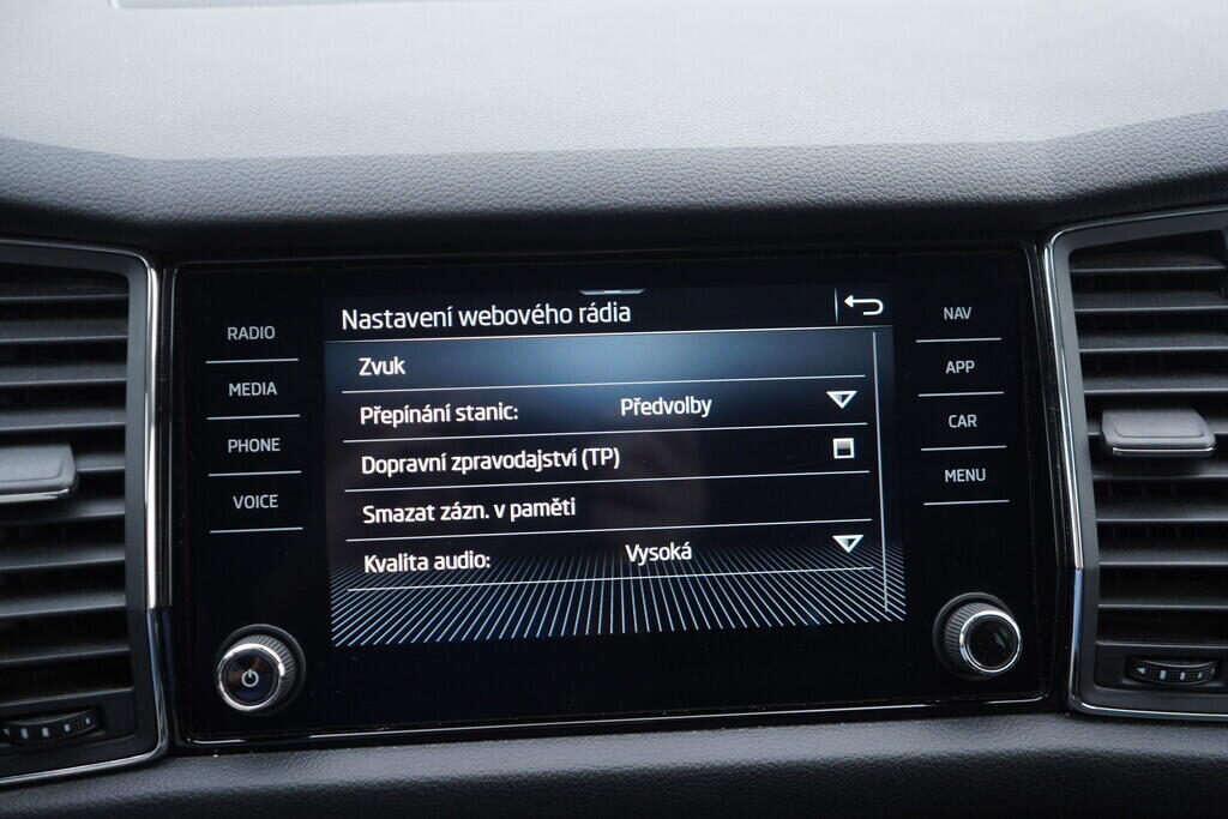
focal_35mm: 36
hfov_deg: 53.1
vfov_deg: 36.9
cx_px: 614
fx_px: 1228
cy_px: 410
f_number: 2.8
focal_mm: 24
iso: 200
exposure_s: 1/40
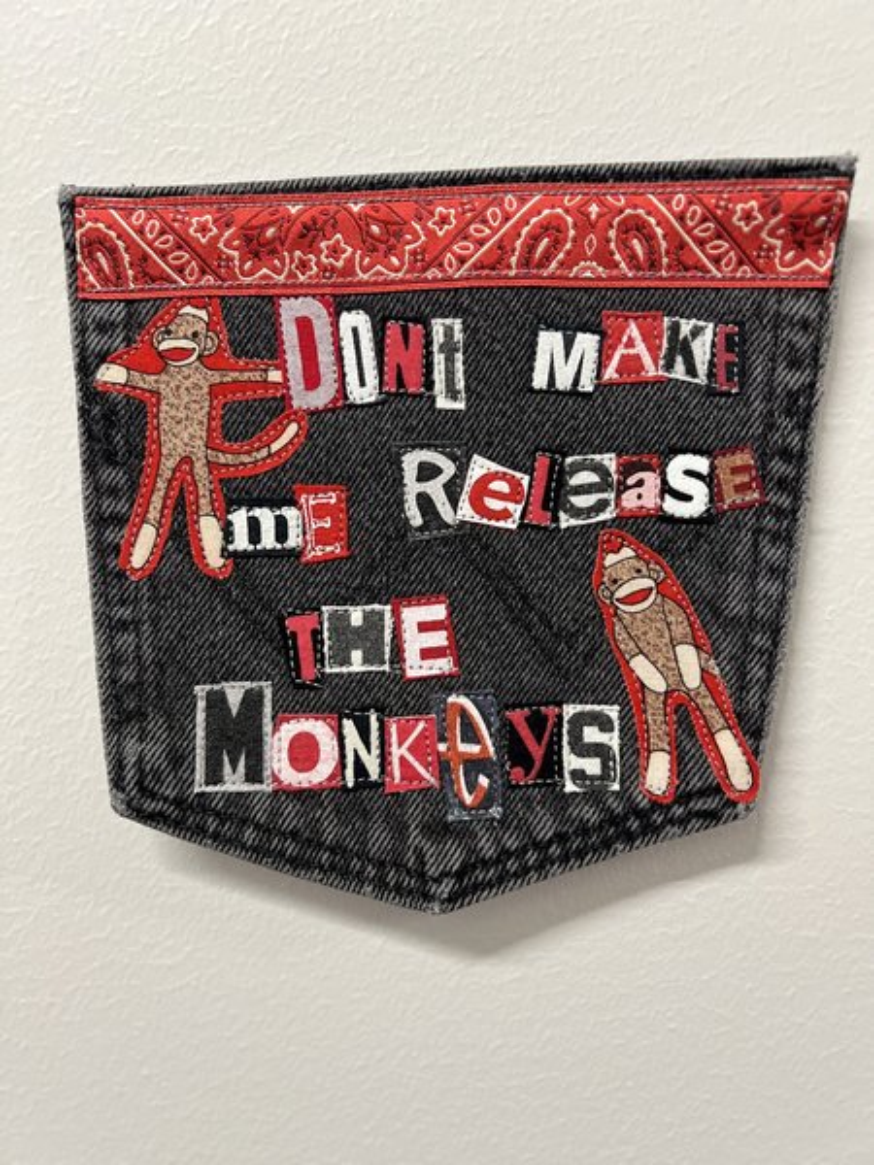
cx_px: 437
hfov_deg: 53.1
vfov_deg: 67.3
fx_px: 875
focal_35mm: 26
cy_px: 582
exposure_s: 1/60
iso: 400
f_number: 1.5
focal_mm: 5.7
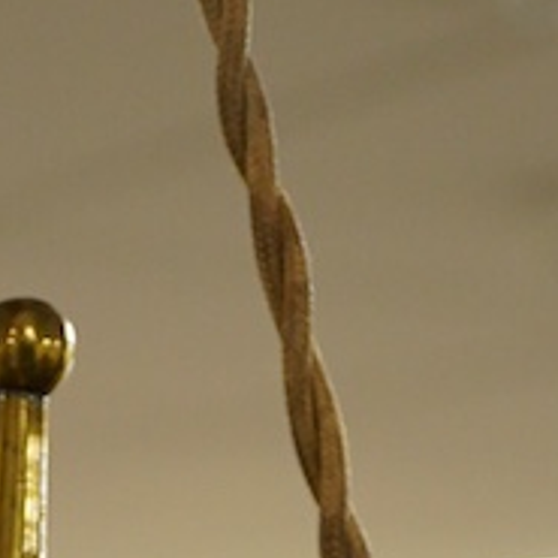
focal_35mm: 186
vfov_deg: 8.9
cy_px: 1062
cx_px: 21
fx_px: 3392
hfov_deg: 9.4
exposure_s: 1/125
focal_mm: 30
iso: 1250
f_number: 3.5
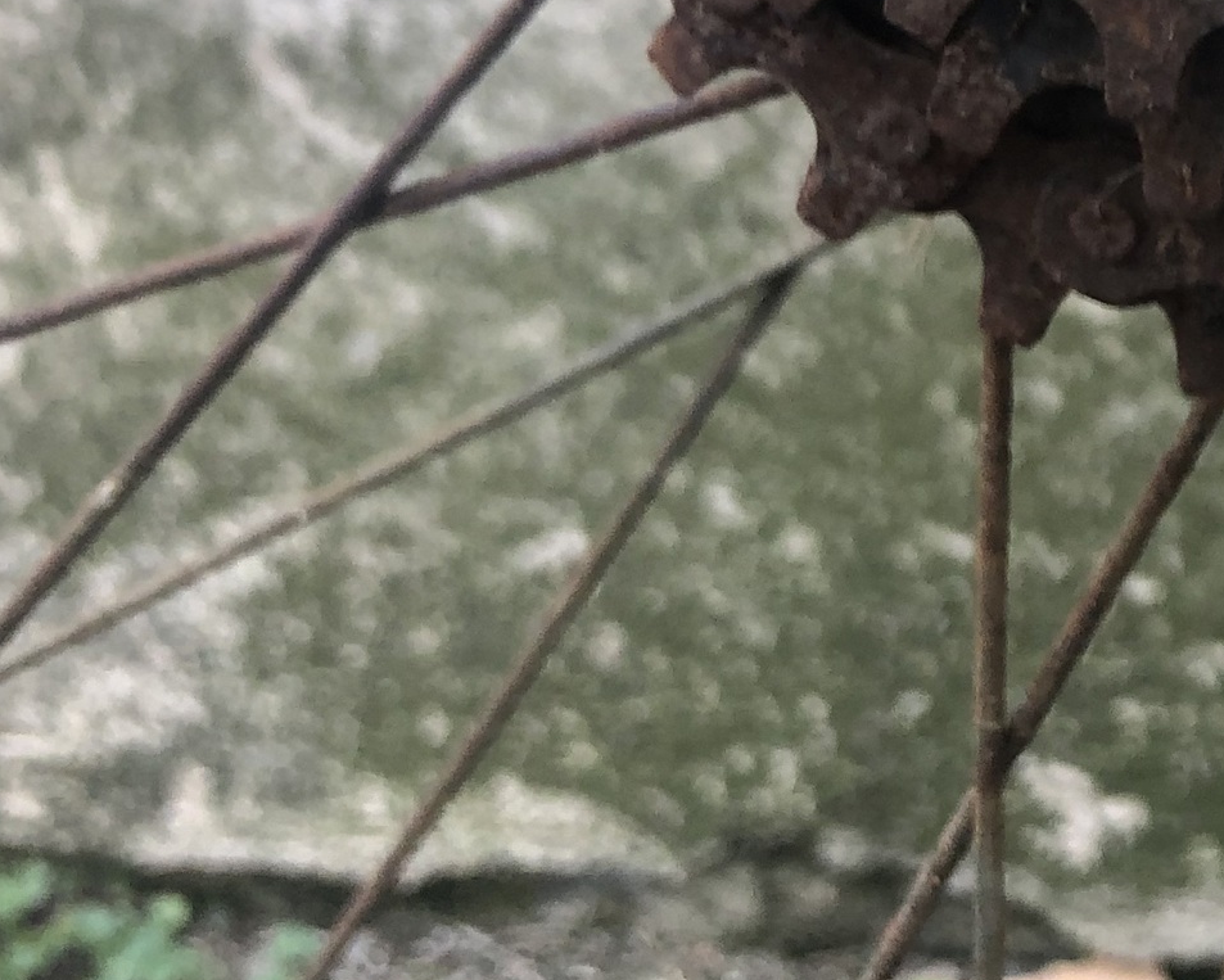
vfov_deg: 17.4
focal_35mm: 86
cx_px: 1843
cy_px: -5
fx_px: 3116
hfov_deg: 19.4
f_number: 1.8
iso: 25
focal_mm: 3.99
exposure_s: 1/40
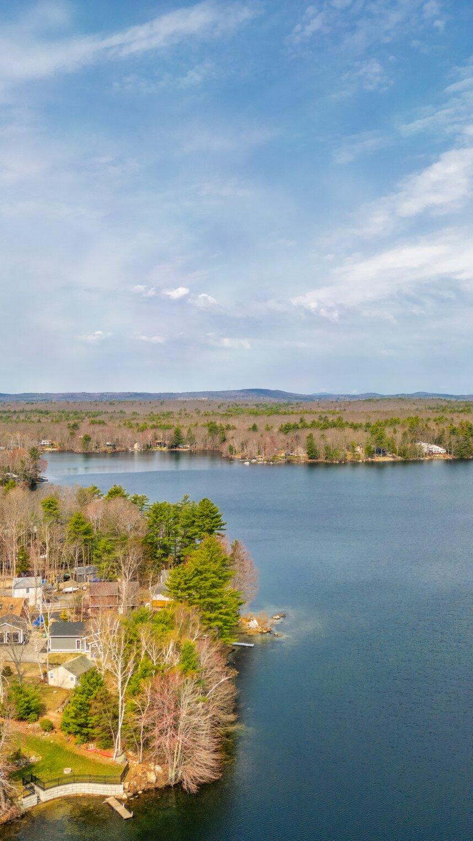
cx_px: 168
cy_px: 422
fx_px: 780
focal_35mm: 35
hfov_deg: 33.5
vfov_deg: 56.6
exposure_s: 1/2000
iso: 100
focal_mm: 6.72
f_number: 1.7
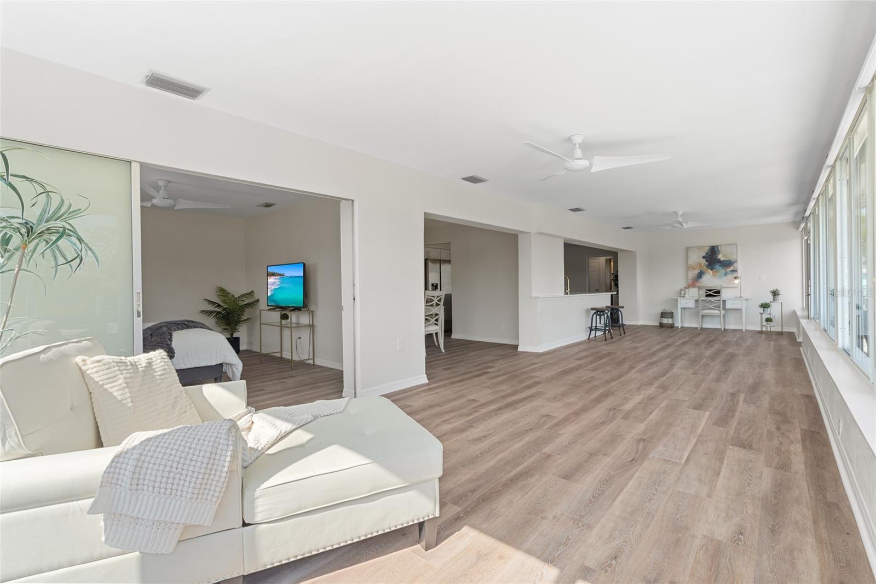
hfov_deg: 96.7
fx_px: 389
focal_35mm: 16
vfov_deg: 73.7
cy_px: 292
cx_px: 438
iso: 250
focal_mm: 16
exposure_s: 1/15
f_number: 9
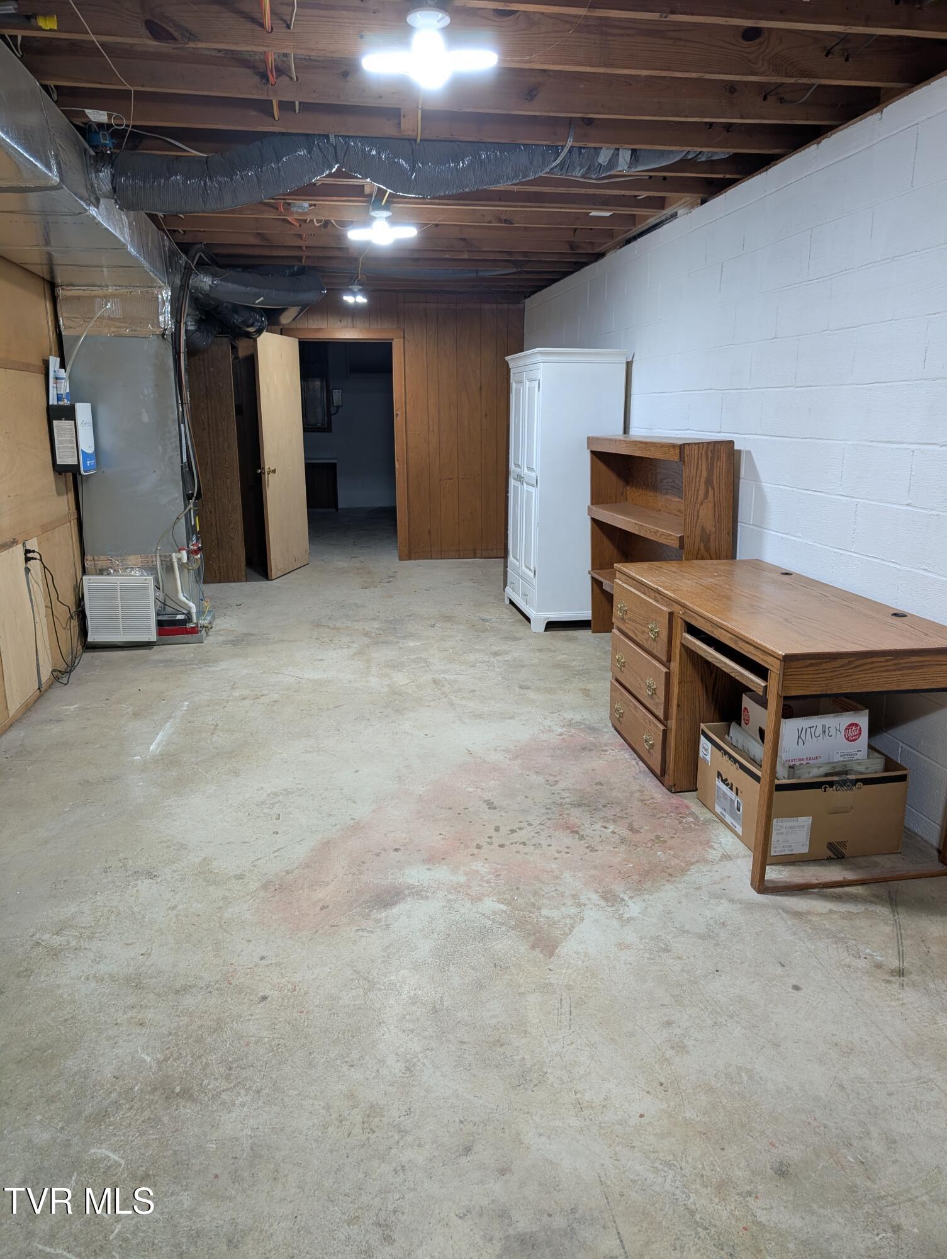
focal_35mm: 24
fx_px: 874
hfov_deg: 56.9
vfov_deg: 71.5
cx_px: 474
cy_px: 630
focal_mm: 6.9
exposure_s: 1/28.6
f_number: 1.68
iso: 55
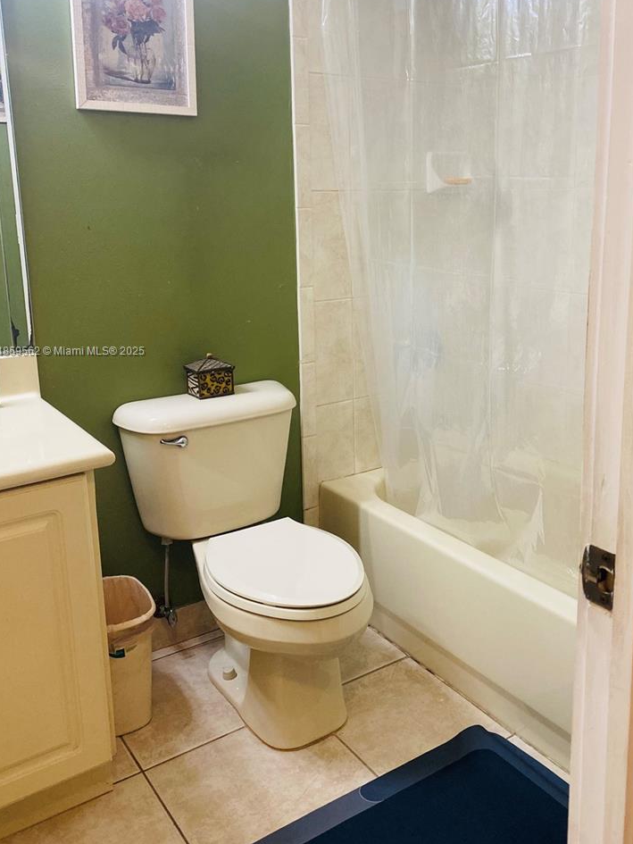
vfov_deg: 55.1
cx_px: 383
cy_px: 352
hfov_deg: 42.7
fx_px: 804
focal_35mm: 33
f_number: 1.8
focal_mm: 4.25
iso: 200
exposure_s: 1/60
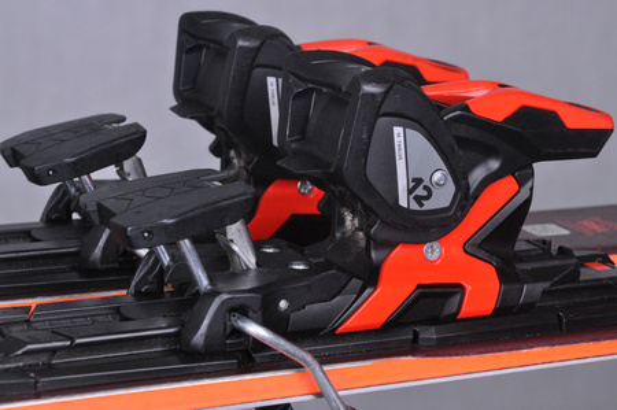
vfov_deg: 13.0
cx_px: 308
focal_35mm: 105
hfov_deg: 19.5
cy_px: 205
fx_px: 1798
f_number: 9.5
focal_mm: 70
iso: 3200
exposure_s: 1/125
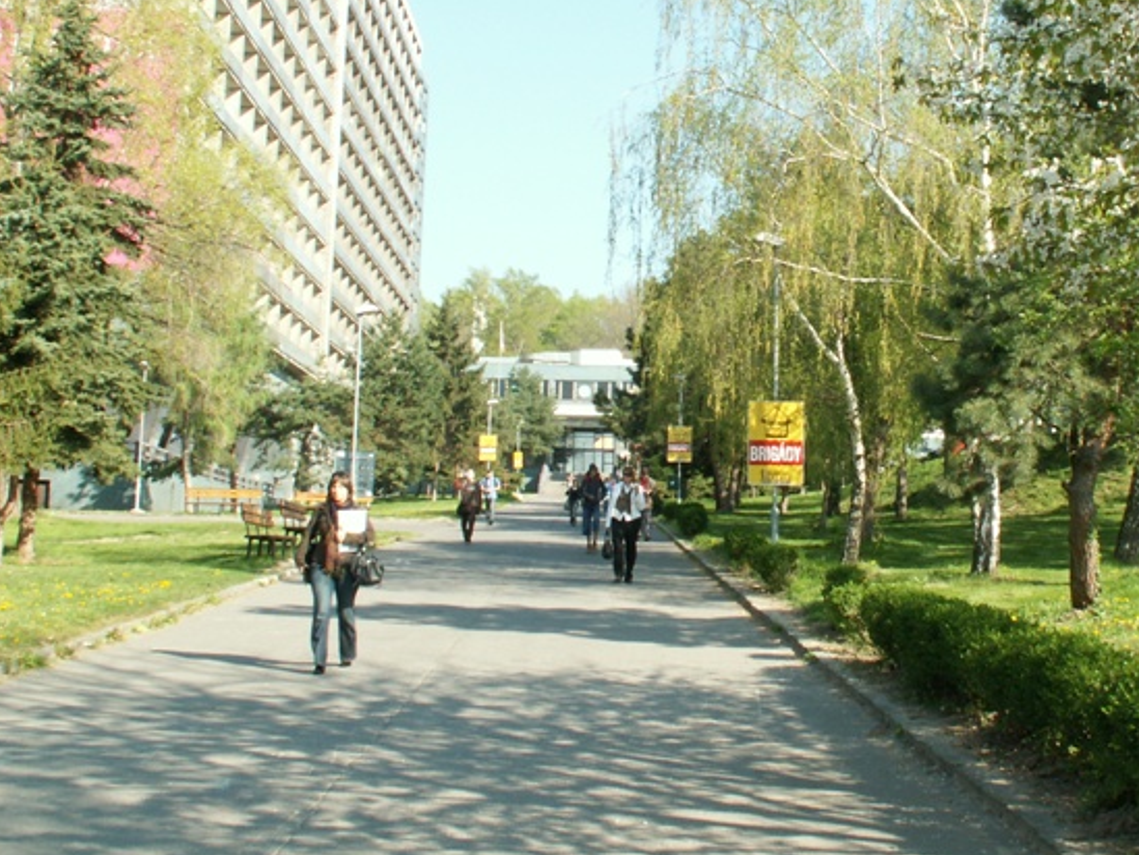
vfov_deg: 28.4
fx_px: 1678
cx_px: 819
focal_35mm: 51
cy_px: 307
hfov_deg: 36.8
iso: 50
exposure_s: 1/50
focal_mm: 5.86
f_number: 8
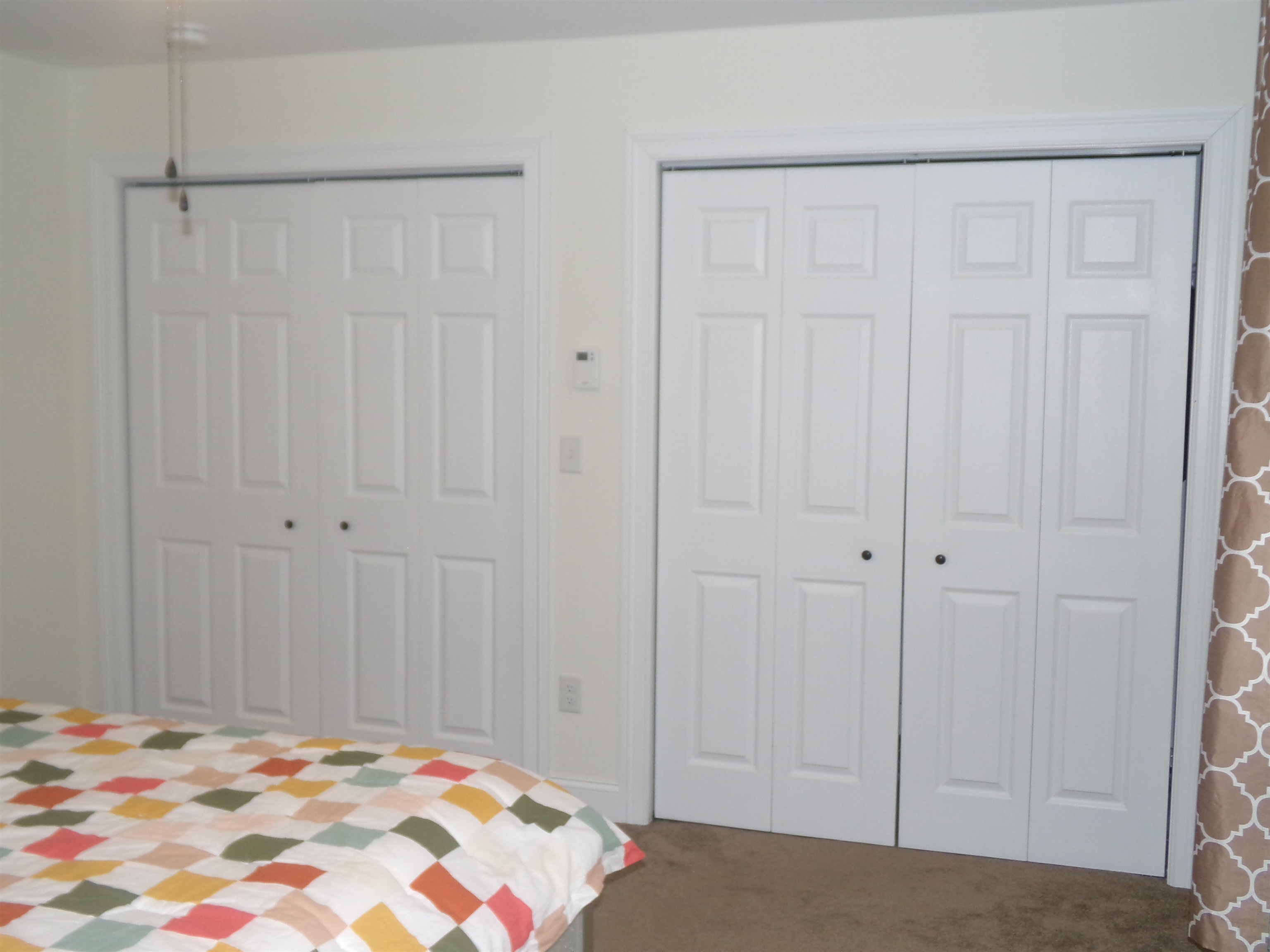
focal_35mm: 37
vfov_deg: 38.7
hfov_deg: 50.1
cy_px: 476
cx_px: 635
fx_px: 1357
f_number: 4
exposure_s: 1/34
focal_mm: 6.6
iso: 250
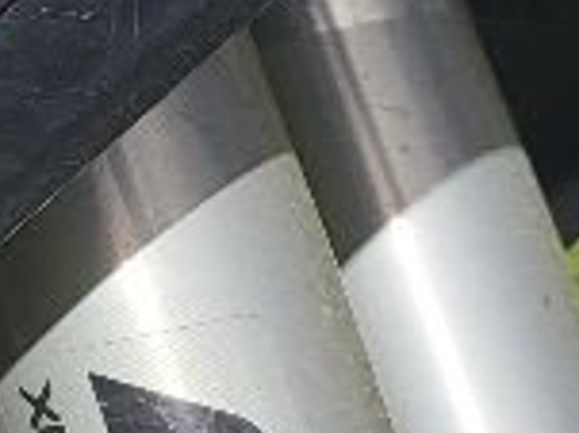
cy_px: -331
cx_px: -1434
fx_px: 3159
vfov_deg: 7.6
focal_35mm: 189
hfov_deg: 8.1
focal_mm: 5.4
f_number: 1.8
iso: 40
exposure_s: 1/4349
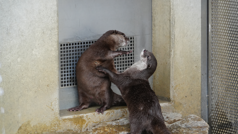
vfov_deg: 4.9
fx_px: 1571
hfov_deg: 8.7
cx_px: 119
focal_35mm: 249
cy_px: 62
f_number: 10
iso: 2000
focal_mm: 237
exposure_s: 1/250
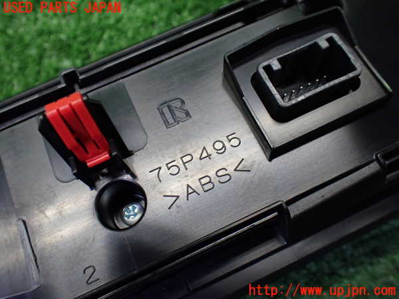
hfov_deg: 60.0
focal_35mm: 30
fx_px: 346
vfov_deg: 46.8
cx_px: 200
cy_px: 150
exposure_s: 1/125
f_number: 2.3
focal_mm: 5.4
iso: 500
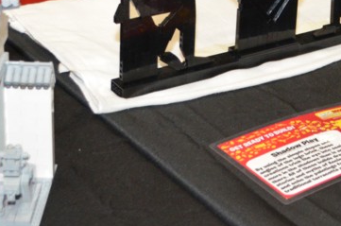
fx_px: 1257
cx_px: 421
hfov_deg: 14.9
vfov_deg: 10.1
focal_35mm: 133
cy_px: -33
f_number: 4.8
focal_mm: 32
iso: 3200
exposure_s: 1/60
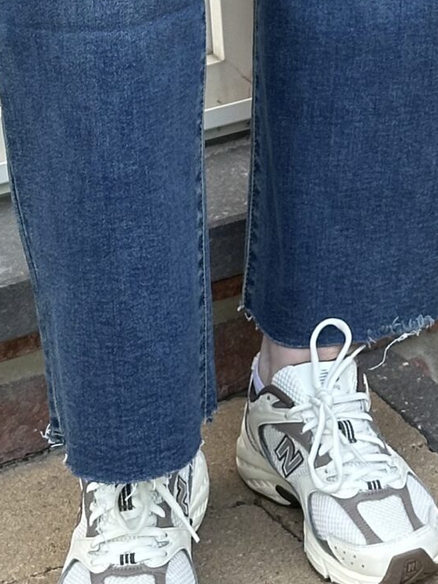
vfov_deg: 9.9
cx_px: 258
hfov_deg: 7.8
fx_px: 3205
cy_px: -431
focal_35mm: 190
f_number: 1.78
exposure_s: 1/238
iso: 50
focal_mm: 6.86
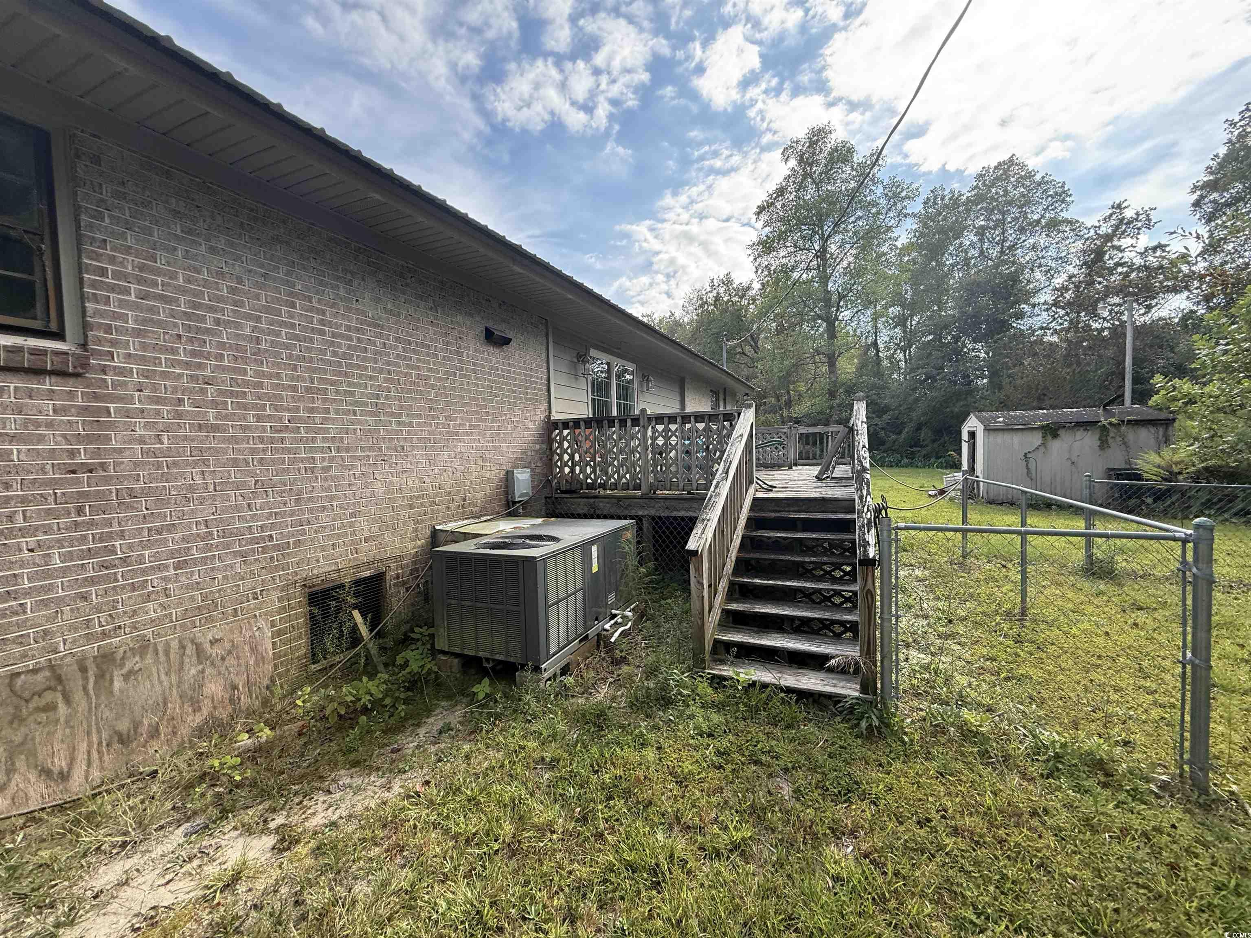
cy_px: 469
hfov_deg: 102.1
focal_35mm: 14
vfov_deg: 85.7
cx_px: 626
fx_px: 506
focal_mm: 2.22
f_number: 2.2
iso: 64
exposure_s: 1/445
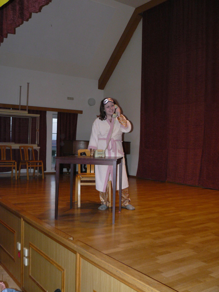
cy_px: 146
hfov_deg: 39.7
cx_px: 110
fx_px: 304
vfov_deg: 51.4
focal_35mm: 36
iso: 200
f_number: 2.8
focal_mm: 6
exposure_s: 1/100
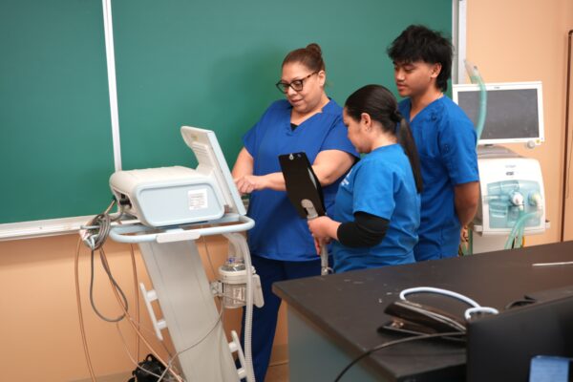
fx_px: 700
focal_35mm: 44
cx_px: 286
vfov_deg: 30.5
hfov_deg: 44.5
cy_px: 191
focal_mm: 44
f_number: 4.5
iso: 100
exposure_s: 1/15
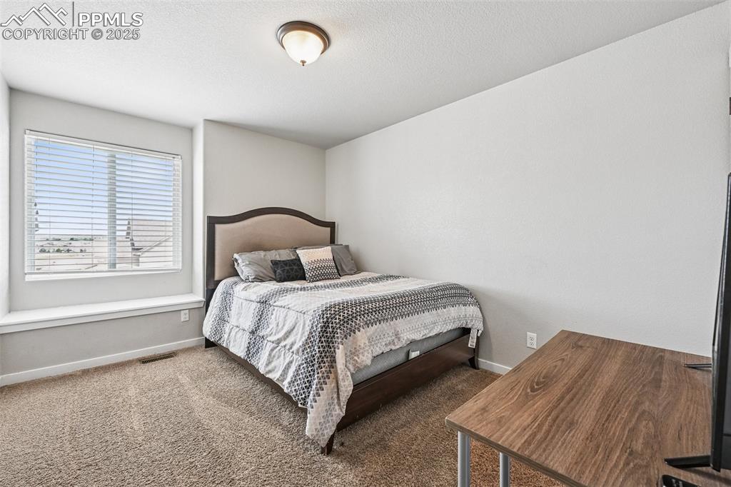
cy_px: 244
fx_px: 304
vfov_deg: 77.3
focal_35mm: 15
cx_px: 366
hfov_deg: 100.4
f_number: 11
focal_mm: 15
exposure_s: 1/10
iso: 800
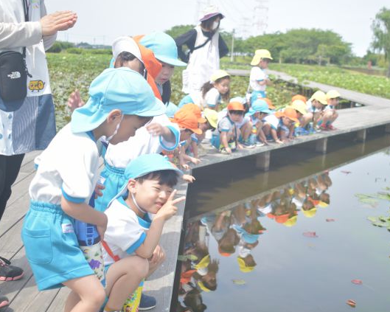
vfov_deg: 28.3
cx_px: 236
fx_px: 618
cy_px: 158
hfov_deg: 34.9
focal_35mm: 54
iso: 100
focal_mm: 31
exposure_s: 1/250
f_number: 4.2
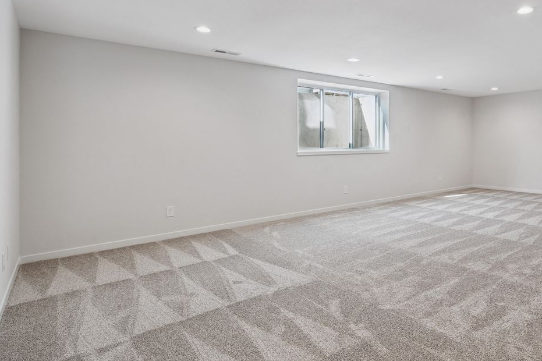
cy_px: 132
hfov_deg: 75.9
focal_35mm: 22
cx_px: 366
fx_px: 331
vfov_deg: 56.4
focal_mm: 16
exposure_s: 1/20
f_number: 8
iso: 400
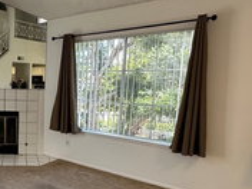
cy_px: 112
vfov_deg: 41.6
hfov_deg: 47.7
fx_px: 248
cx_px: 19
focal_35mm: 34
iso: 100
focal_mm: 2.22
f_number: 2.2
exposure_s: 1/120
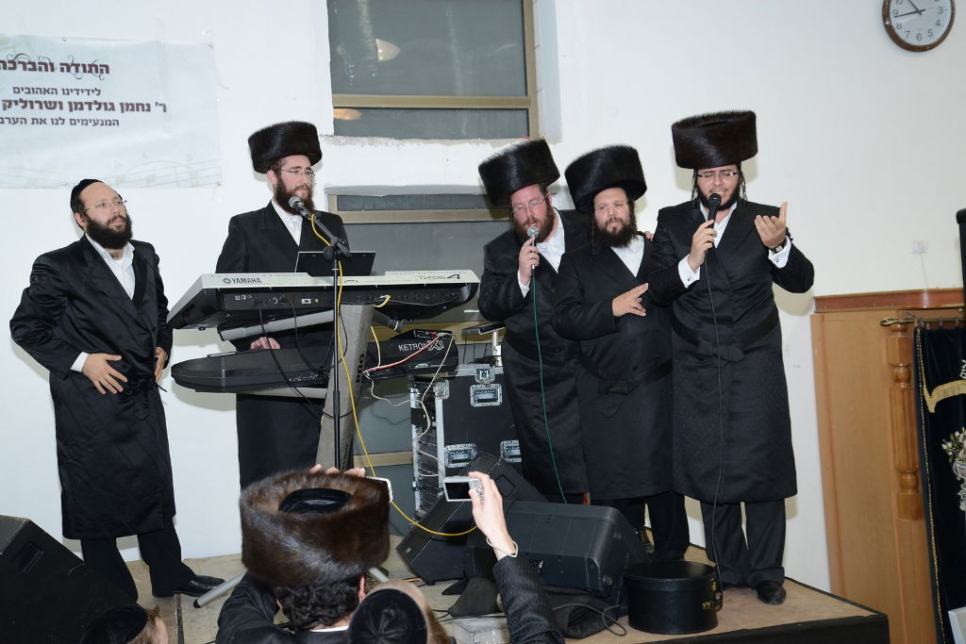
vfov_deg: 30.5
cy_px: 322
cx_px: 483
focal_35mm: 44
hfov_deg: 44.5
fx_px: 1181
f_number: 5
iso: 800
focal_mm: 44
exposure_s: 1/125
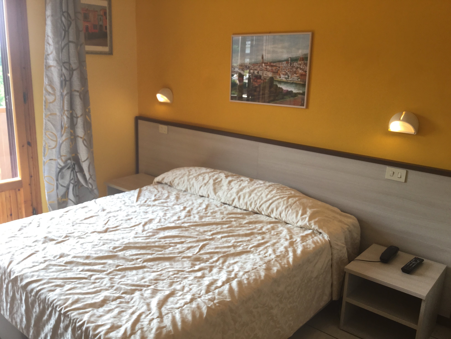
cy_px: 170
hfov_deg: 58.4
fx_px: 404
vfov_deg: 45.4
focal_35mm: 31
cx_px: 226
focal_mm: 3.3
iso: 40
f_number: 2.4
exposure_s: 1/100
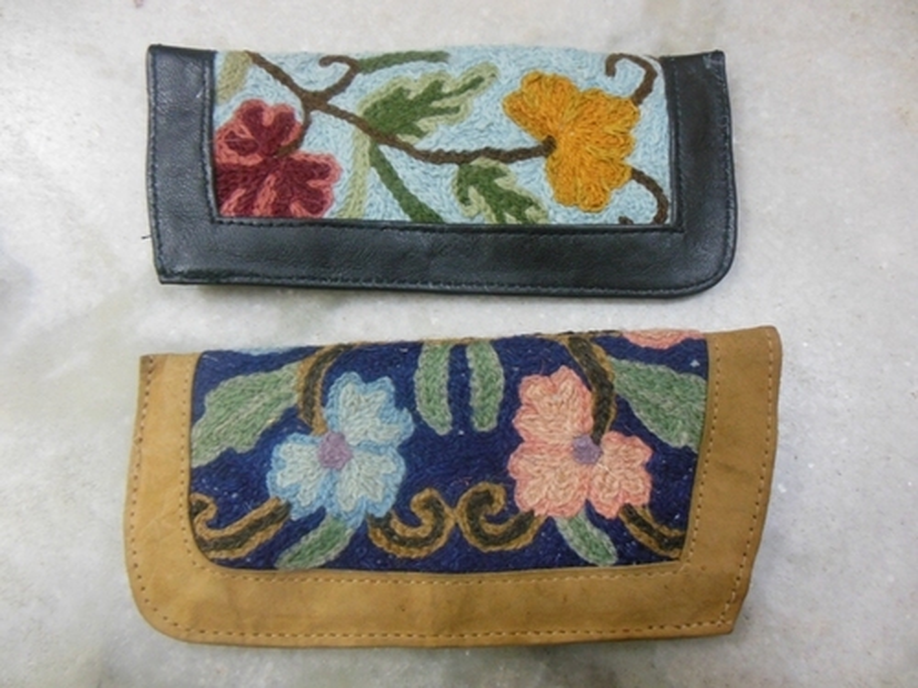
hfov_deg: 69.4
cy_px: 344
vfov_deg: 54.9
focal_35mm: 25
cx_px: 459
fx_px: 663
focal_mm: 4.5
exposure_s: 1/8
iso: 400
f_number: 3.2
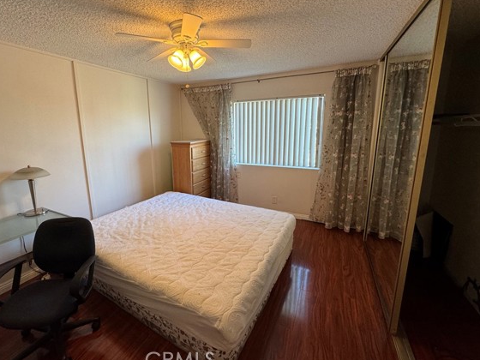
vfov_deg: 78.0
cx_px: 209
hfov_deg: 94.0
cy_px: 166
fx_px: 222
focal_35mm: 16
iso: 160
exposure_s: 1/120
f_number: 2.2
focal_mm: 2.22
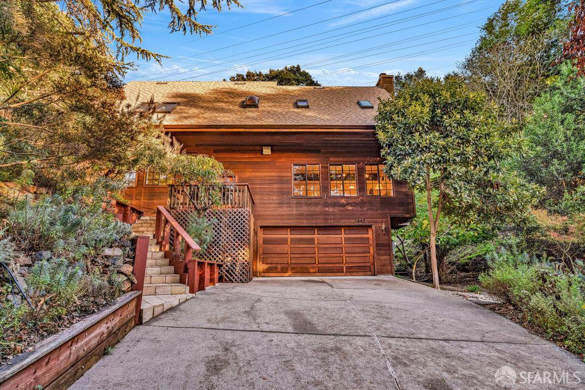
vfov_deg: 61.9
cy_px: 195
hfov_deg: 84.0
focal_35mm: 20
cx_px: 292
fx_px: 325
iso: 320
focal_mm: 20
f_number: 8
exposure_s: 1/20
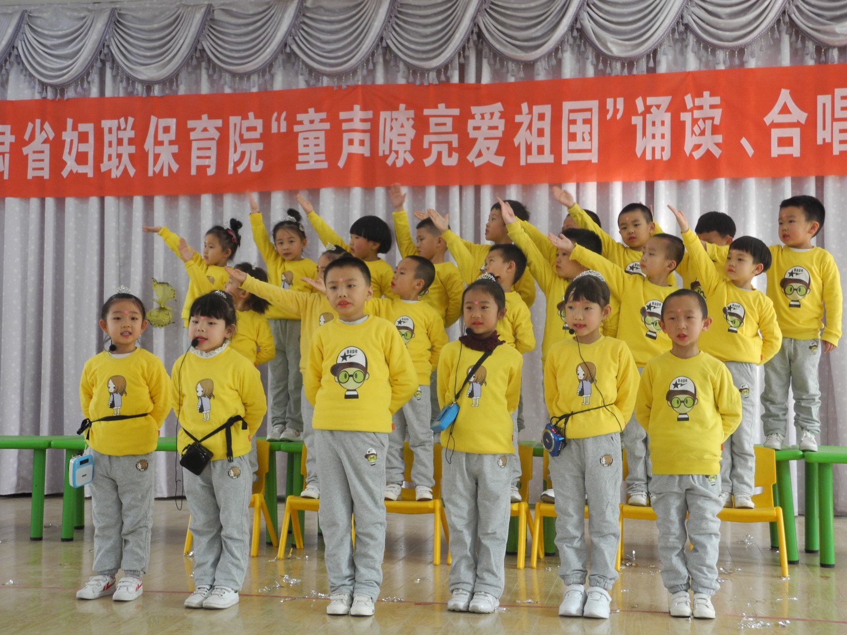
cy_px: 318
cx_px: 424
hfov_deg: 38.2
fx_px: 1223
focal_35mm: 50
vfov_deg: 29.1
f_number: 3.5
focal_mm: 10.7
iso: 333
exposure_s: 1/30
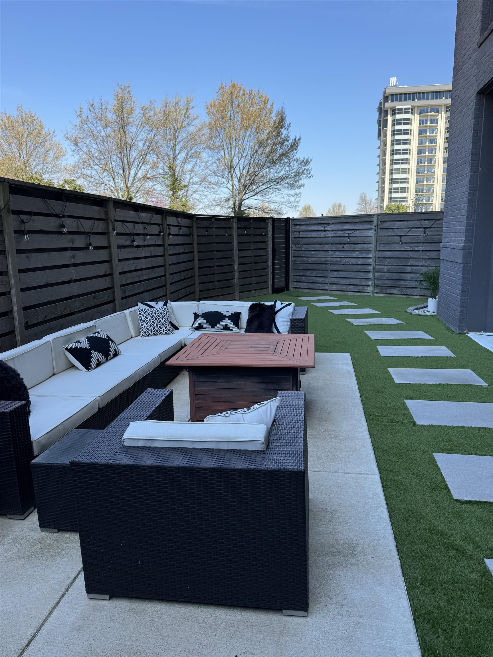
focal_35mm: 24
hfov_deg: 56.8
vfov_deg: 71.6
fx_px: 456
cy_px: 328
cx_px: 246
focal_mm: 6.86
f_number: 1.78
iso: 80
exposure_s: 1/1678
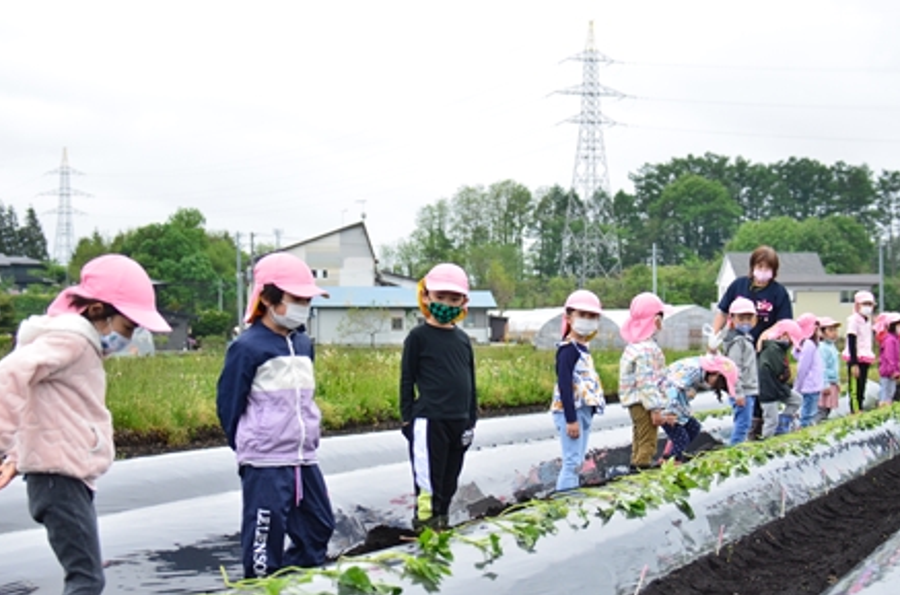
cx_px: 447
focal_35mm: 112
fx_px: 2782
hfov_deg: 18.4
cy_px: 302
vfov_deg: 12.2
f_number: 5.6
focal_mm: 65
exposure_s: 1/500
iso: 800
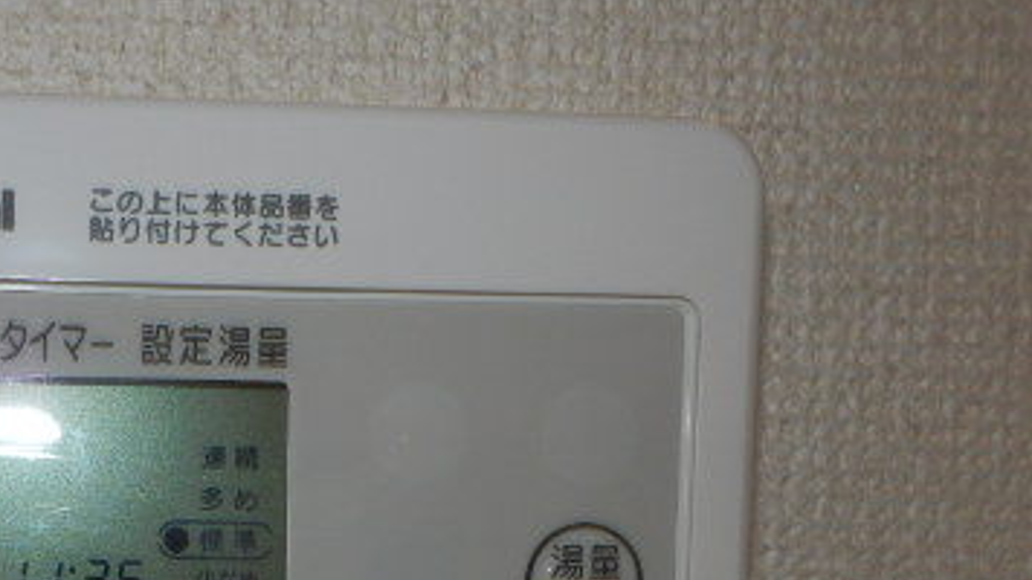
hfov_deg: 41.8
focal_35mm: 47
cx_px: 203
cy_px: 687
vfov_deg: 23.3
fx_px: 1286
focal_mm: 4.2
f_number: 7.9
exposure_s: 1/30
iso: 125
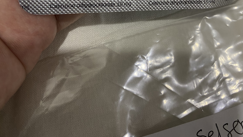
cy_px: -18
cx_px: 122
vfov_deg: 28.1
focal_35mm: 38
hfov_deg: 52.8
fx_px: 245
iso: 200
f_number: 1.8
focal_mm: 4.25
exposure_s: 1/50
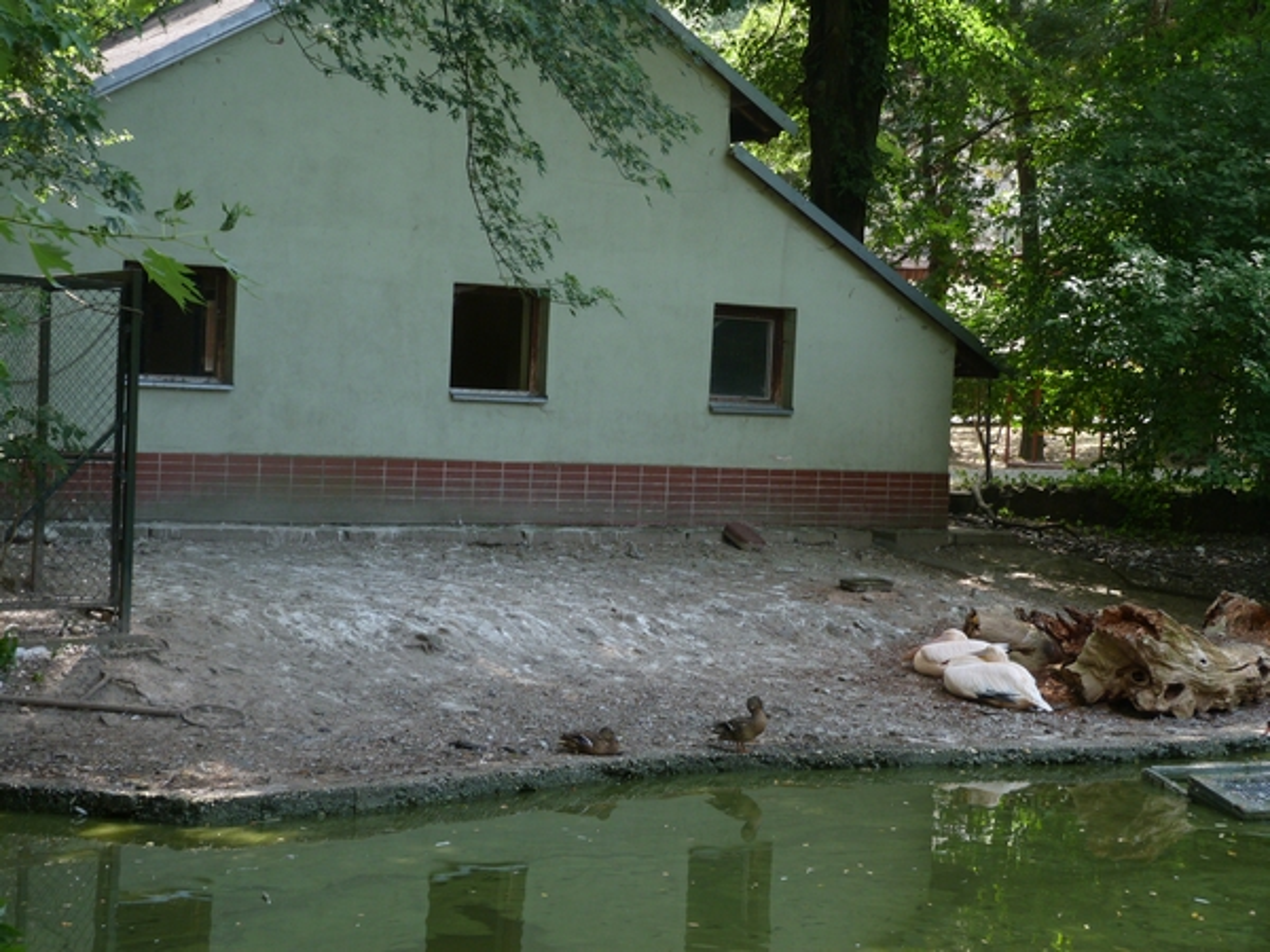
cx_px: 635
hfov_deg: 30.7
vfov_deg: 23.3
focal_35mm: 63
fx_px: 2311
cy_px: 476
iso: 100
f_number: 3.6
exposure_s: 1/100
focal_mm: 11.3
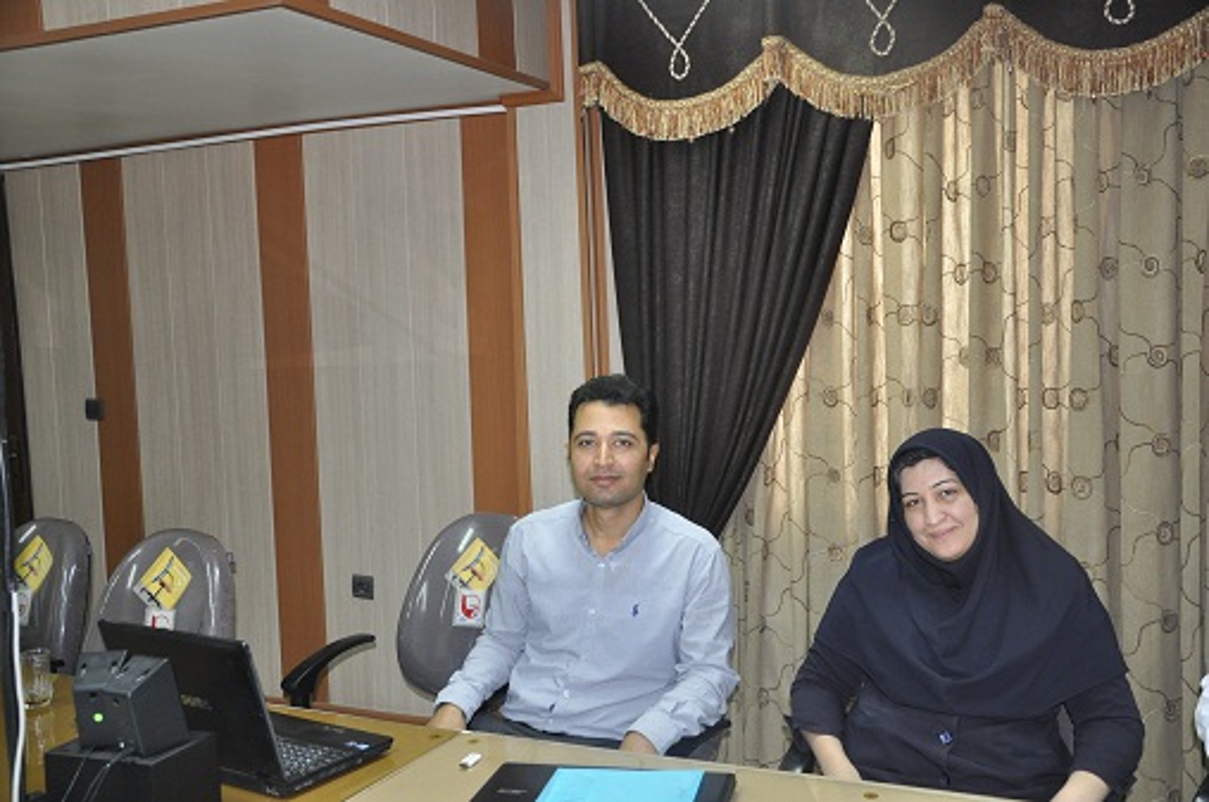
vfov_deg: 36.8
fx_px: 1207
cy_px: 401
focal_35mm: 36
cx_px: 604
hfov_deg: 53.2
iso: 800
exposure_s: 1/60
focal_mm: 24
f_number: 3.8
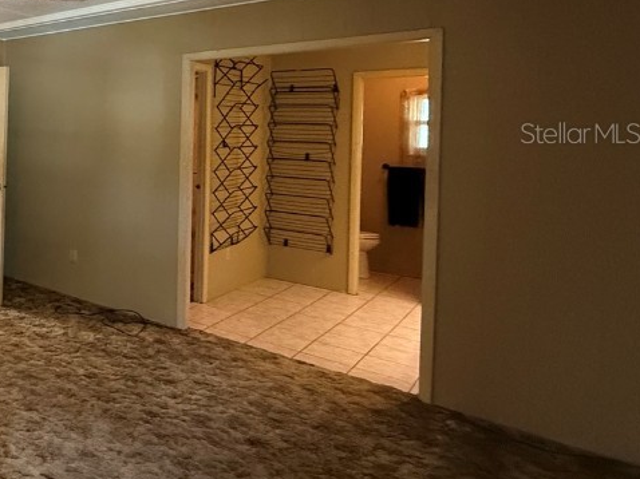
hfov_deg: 46.8
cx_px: -39
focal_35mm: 30
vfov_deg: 45.5
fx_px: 554
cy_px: 132
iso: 640
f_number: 2.2
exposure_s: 1/60
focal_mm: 2.22
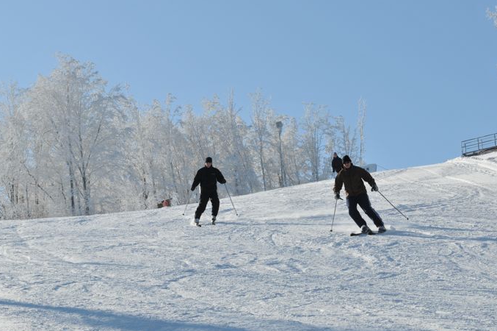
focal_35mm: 124
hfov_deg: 16.5
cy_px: 147
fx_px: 1710
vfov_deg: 11.0
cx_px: 255
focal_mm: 70
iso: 200
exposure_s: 1/500
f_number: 11
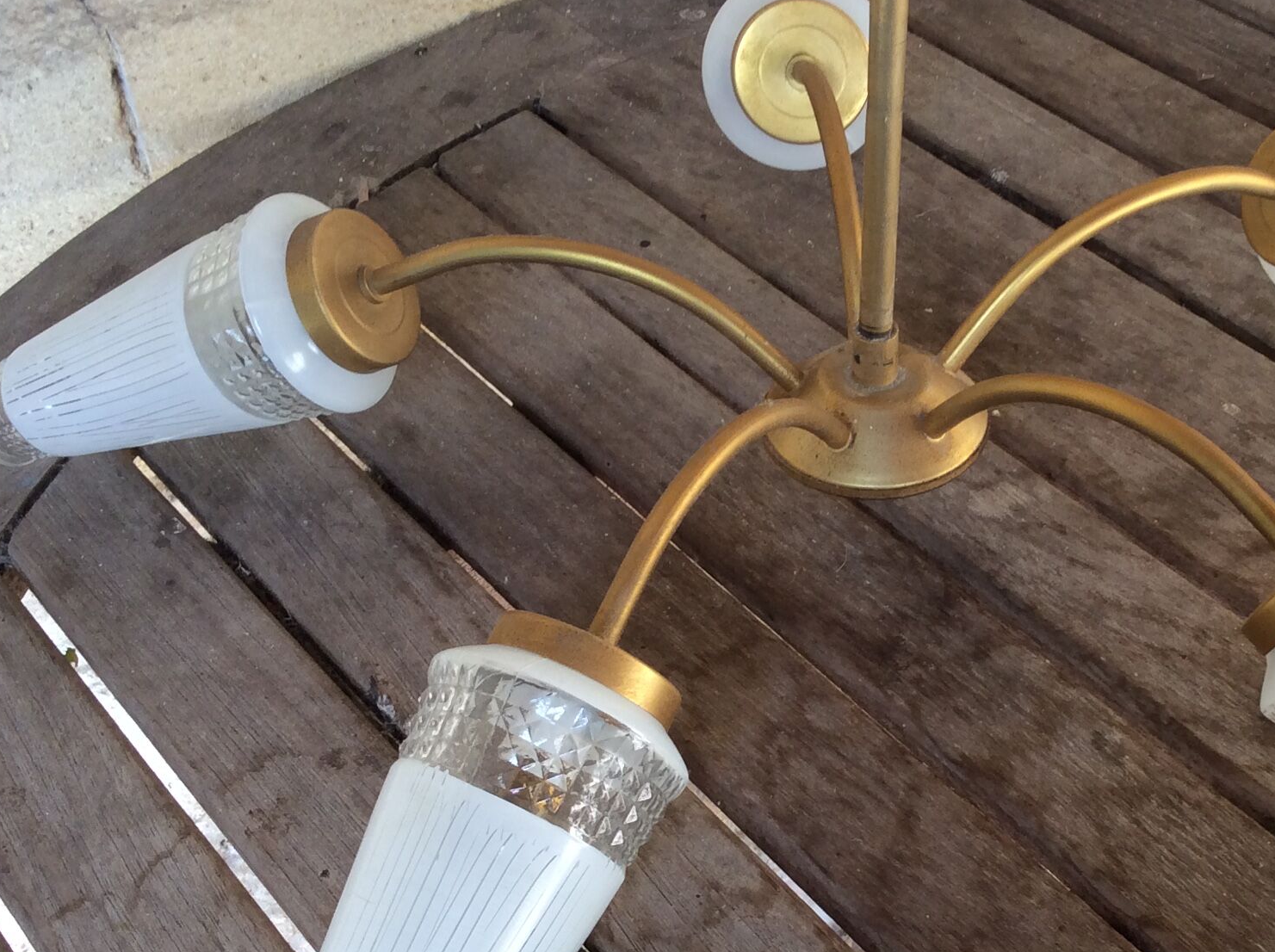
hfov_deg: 34.1
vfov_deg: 25.9
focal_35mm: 56
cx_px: 842
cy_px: 622
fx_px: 2059
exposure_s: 1/50
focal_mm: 3.3
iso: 32
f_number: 2.4
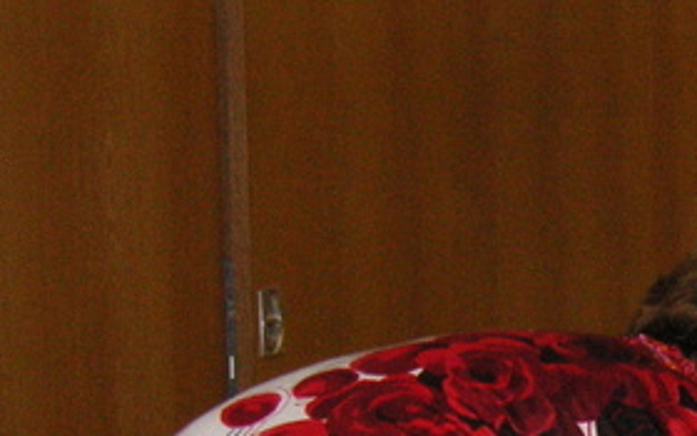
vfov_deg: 6.9
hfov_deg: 11.1
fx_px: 3514
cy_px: 740
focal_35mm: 185
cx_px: 831
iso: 160
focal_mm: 10.2
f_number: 3.9
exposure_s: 1/60
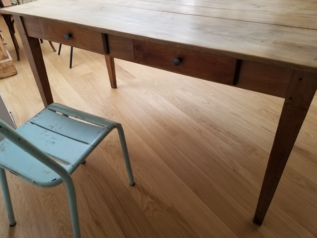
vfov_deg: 53.1
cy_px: 119
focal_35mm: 26
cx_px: 158
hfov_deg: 67.3
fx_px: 238
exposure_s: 1/60
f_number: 1.7
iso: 80
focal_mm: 4.25
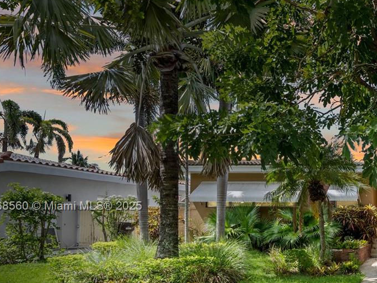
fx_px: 392
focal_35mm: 36
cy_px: 207
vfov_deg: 38.8
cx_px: 407
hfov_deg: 41.7
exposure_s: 1/160
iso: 400
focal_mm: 16
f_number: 8
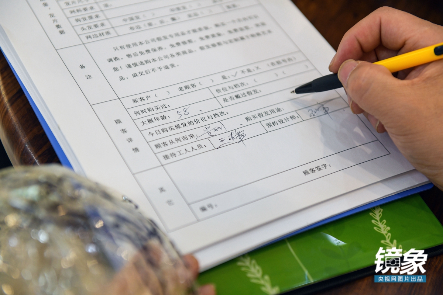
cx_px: 222
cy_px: 148
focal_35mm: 70
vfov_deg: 19.5
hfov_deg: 28.8
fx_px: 861
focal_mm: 70
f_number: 3.5
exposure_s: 1/125
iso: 500
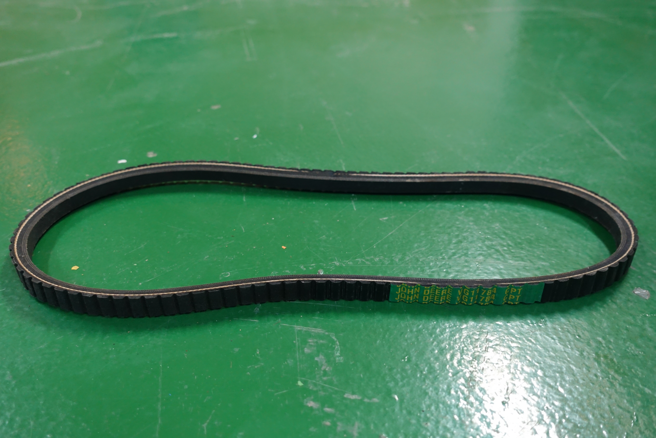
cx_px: 328
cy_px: 219
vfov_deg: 42.3
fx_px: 565
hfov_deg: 60.3
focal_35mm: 31
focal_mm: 11.45
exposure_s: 1/25
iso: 800
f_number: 2.5
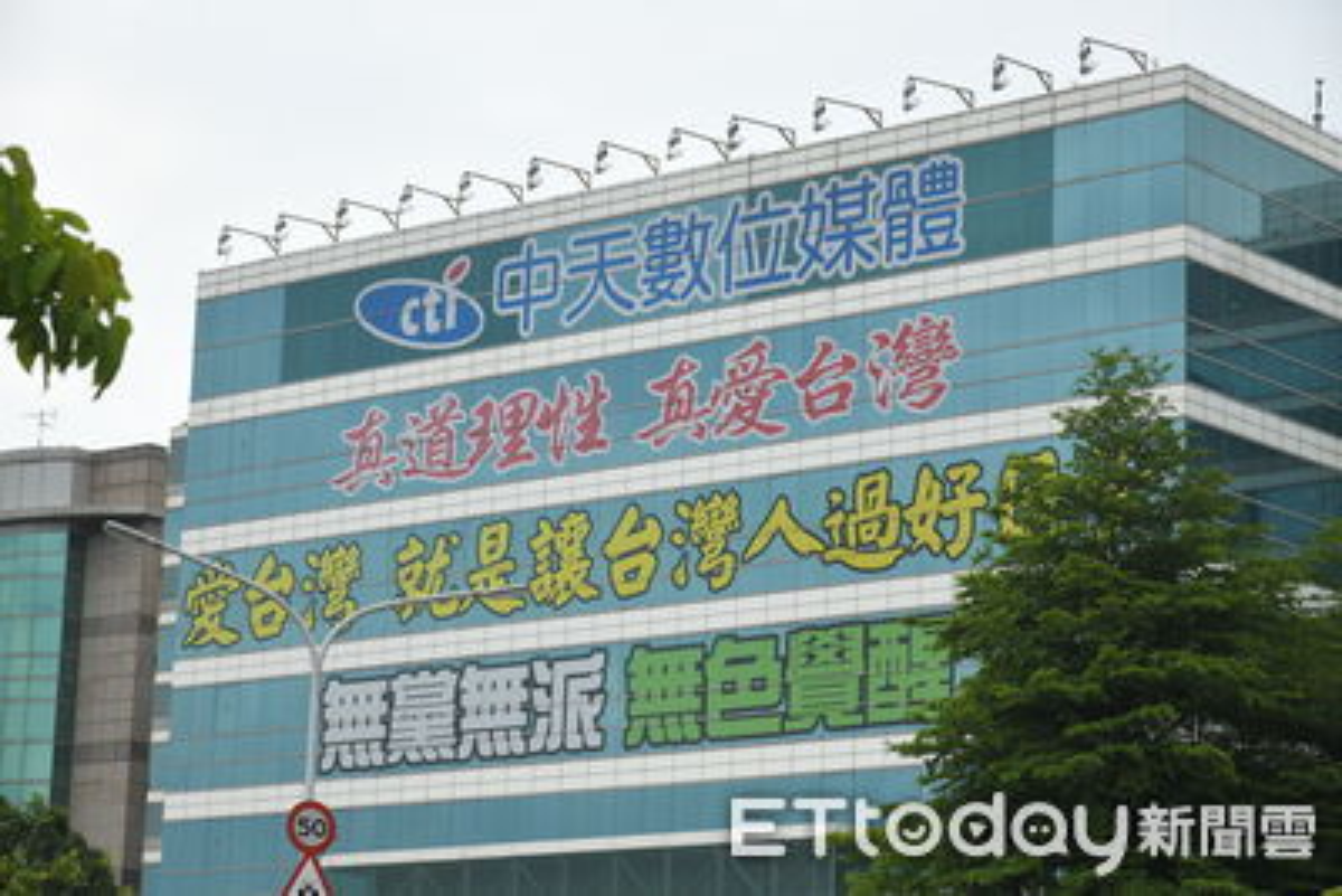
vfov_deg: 14.4
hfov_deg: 21.5
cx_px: 671
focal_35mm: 95
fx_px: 3542
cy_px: 448
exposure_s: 1/160
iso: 100
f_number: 8
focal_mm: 95
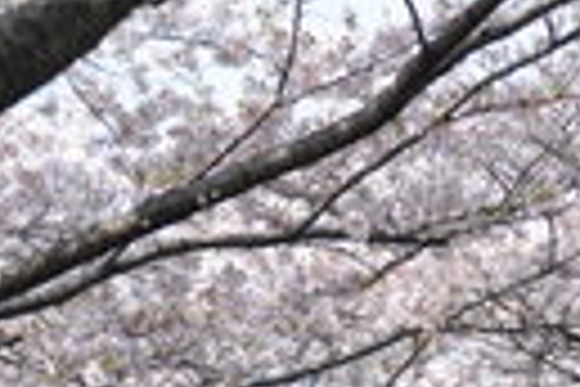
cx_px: 157
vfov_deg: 3.0
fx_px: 7394
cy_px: 634
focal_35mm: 459
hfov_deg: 4.5
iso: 220
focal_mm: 90
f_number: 5.6
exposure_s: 1/500
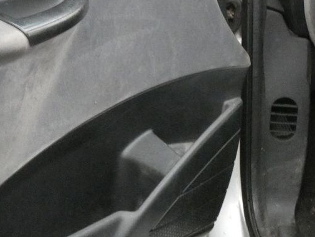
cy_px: 62
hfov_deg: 21.9
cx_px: 23
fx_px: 792
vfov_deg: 16.9
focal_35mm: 87
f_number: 5.6
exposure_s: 1/40
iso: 1600
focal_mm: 7.8
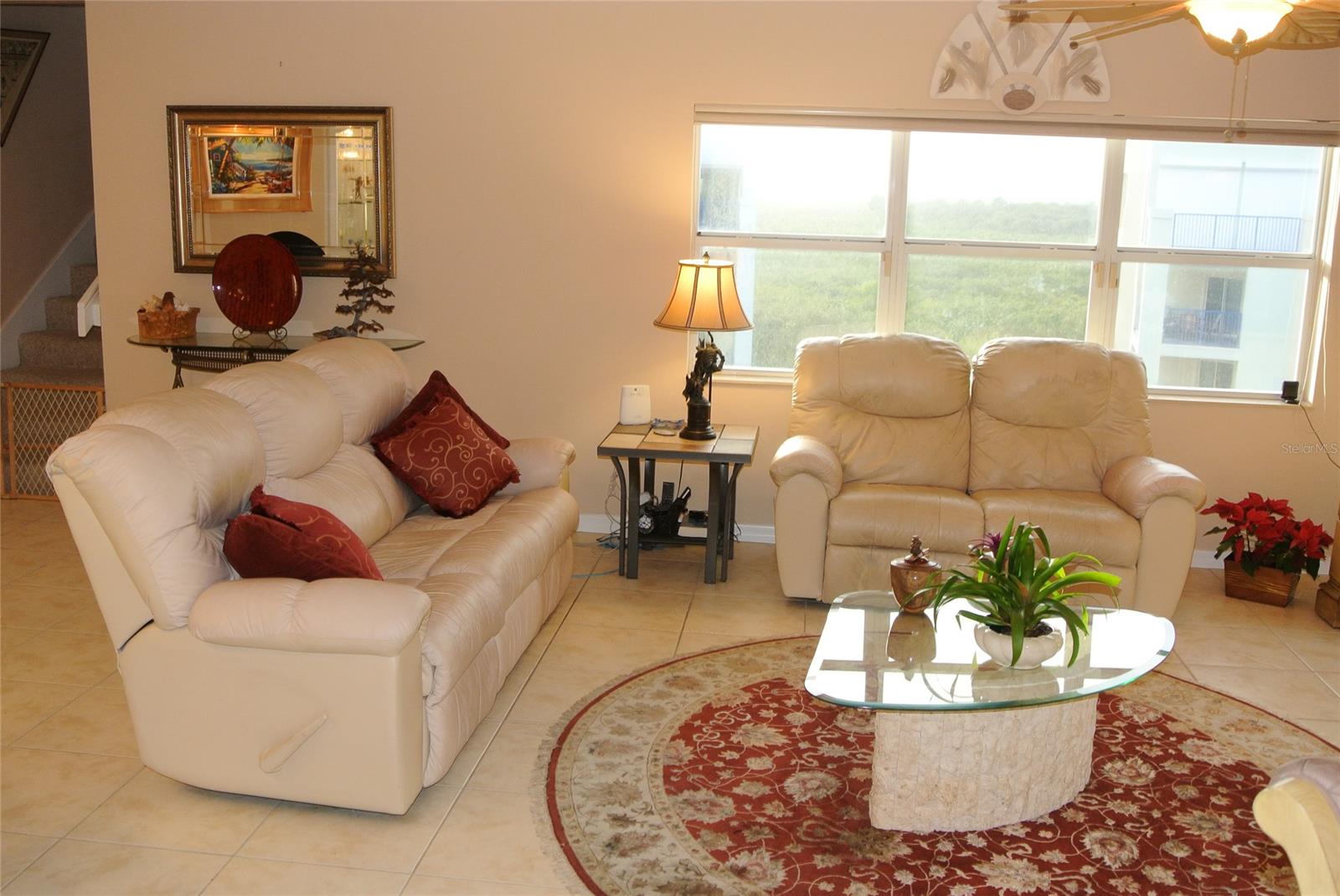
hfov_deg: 55.8
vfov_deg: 39.0
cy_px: 448
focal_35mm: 34
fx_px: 1267
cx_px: 670
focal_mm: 12.7
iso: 400
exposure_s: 1/50
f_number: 4.5
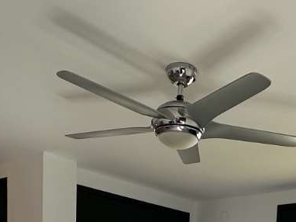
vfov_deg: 21.4
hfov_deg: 34.5
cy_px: 350
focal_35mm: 55
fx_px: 470
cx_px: 206
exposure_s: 1/135
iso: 40
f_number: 2.2
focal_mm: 2.22
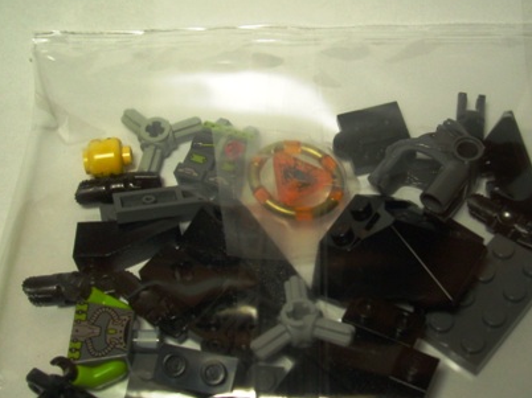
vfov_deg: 28.5
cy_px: 242
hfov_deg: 37.5
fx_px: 783
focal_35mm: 51
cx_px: 281
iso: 80
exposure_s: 1/80
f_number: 2.9
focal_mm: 5.7
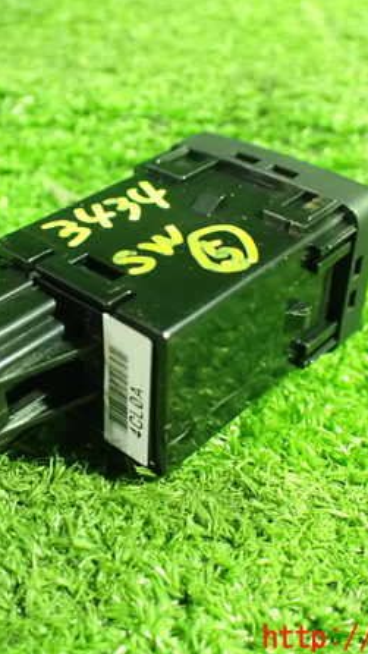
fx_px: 763
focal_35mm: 44
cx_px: 154
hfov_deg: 27.1
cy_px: 327
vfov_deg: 46.4
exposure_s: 1/20
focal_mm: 5.4
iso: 1600
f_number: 2.3
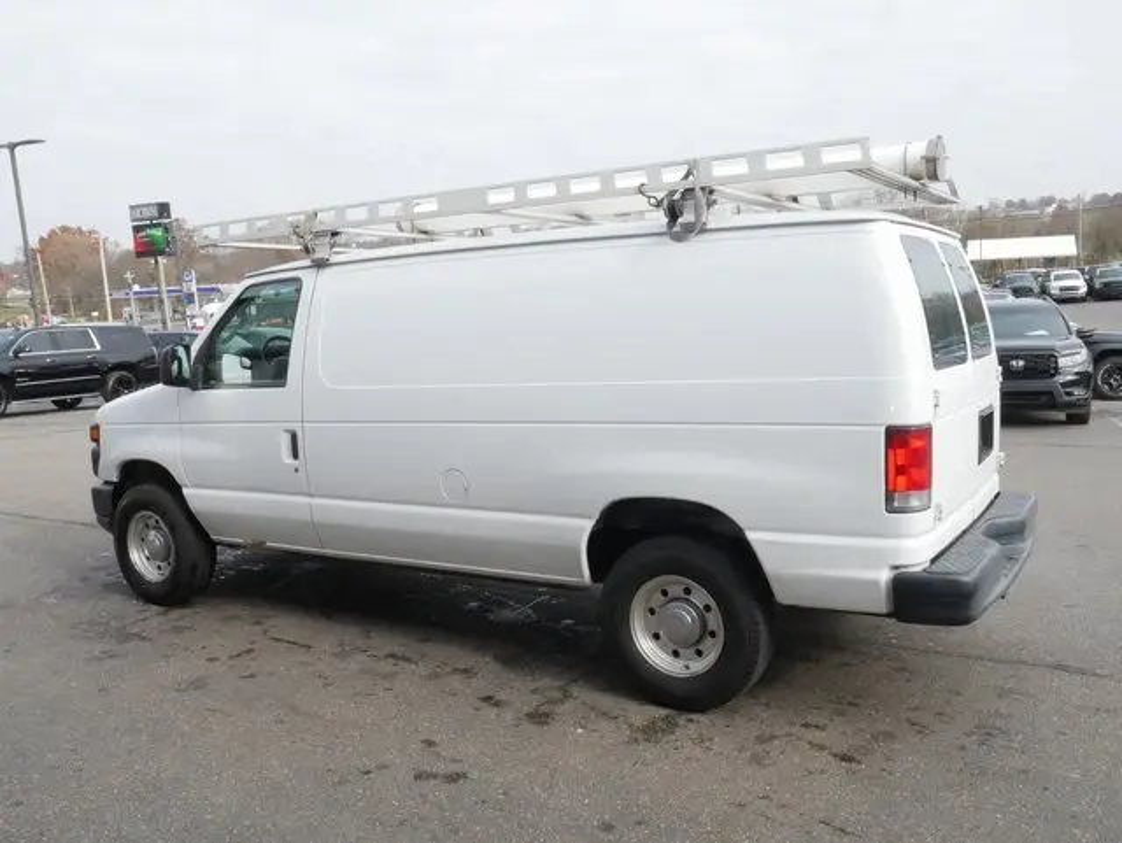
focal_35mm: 30
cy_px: 422
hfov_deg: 59.9
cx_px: 561
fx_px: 973
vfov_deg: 46.9
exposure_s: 1/60
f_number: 20
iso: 500
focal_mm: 15
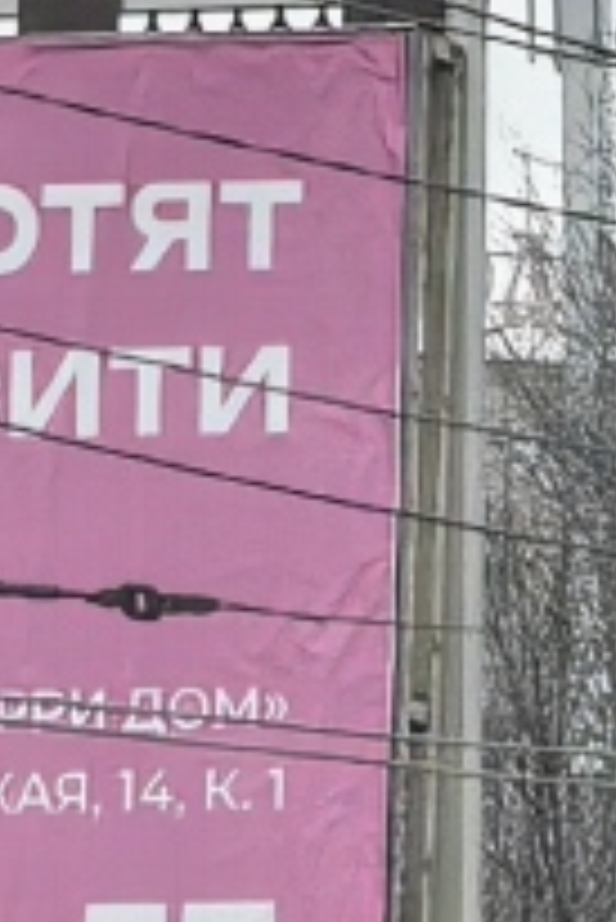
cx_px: 607
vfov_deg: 1.5
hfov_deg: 1.0
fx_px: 34999
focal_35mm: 1366
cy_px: 1999
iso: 50
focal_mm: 14.46
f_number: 3.4
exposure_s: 1/124
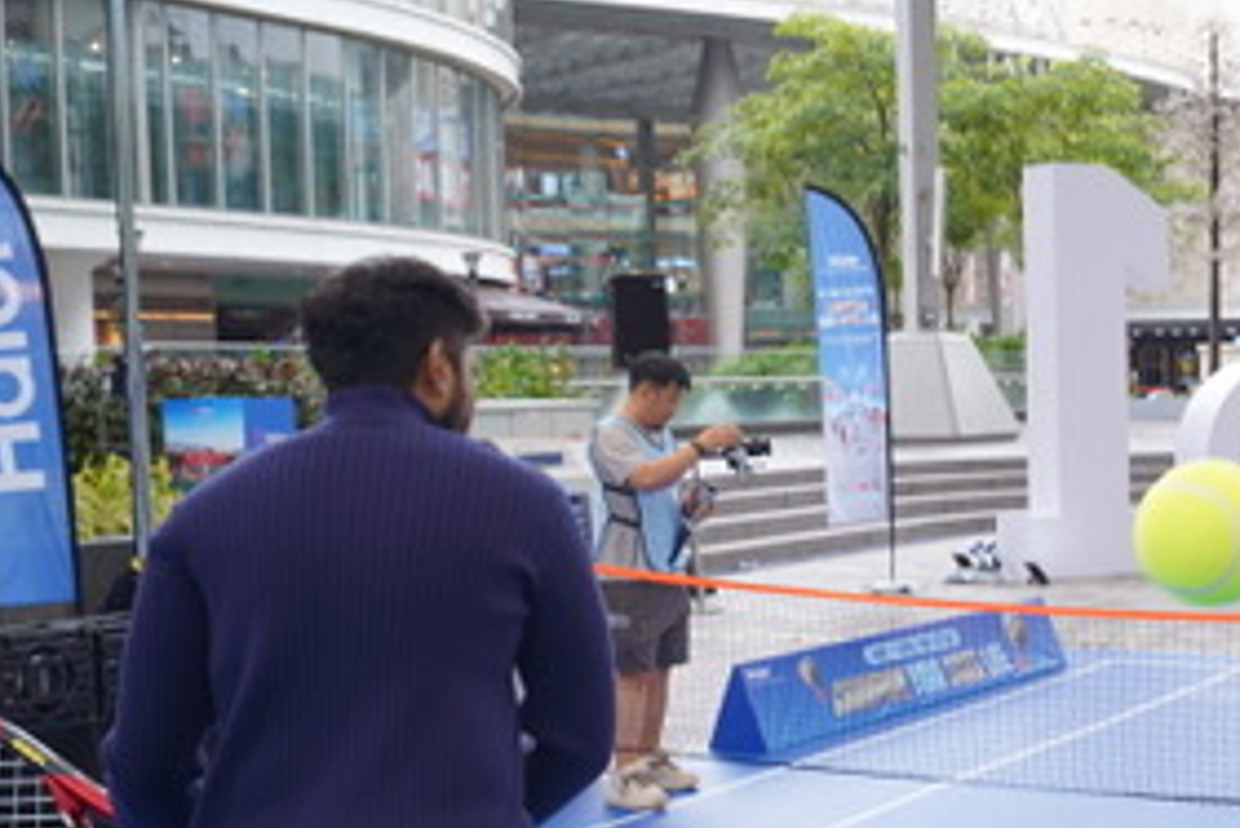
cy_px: 573
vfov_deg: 21.2
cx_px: 1125
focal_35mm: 64
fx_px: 2205
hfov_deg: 30.0
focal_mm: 28
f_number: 2.8
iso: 160
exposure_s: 1/200
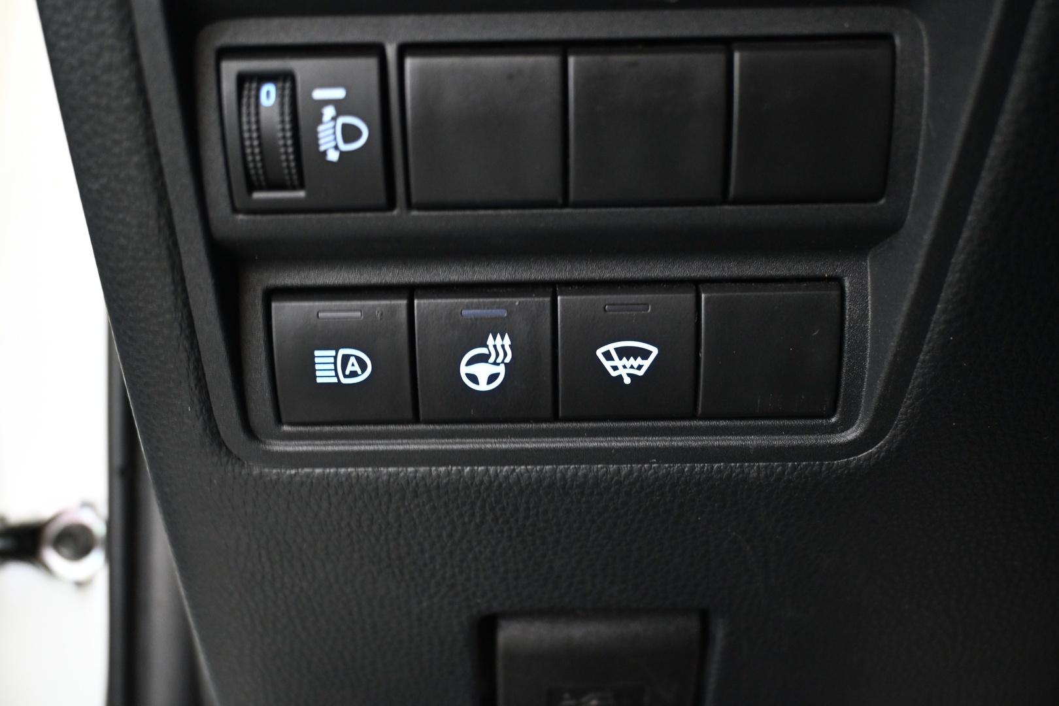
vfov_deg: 36.2
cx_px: 530
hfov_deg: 52.2
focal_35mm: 37
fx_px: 1081
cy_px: 353
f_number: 4.2
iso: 1600
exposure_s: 1/8
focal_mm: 24.5
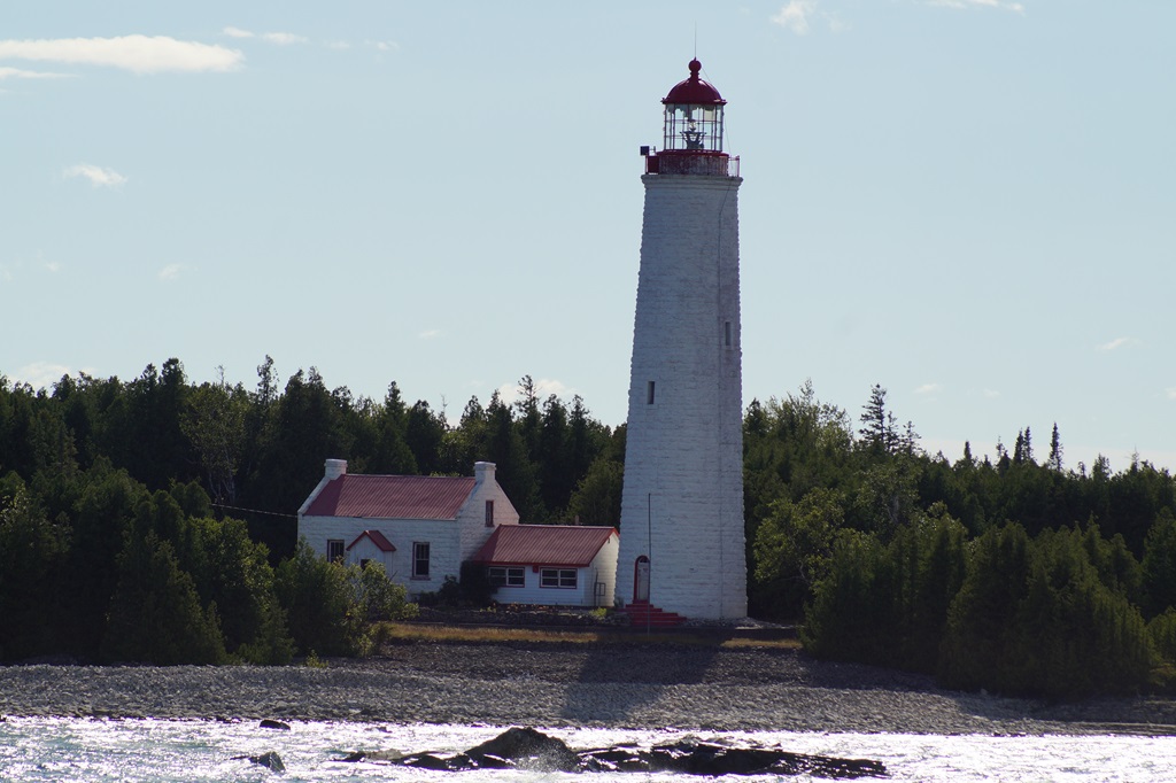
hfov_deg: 7.6
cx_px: 588
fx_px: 8817
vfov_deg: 5.1
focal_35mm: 270
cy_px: 392
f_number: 8
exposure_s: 1/400
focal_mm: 180
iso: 100
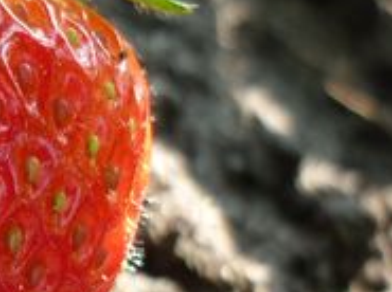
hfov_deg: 13.3
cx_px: -123
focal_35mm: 143
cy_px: 243
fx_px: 1616
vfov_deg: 10.3
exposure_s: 1/125
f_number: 2.8
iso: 80
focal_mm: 5.5
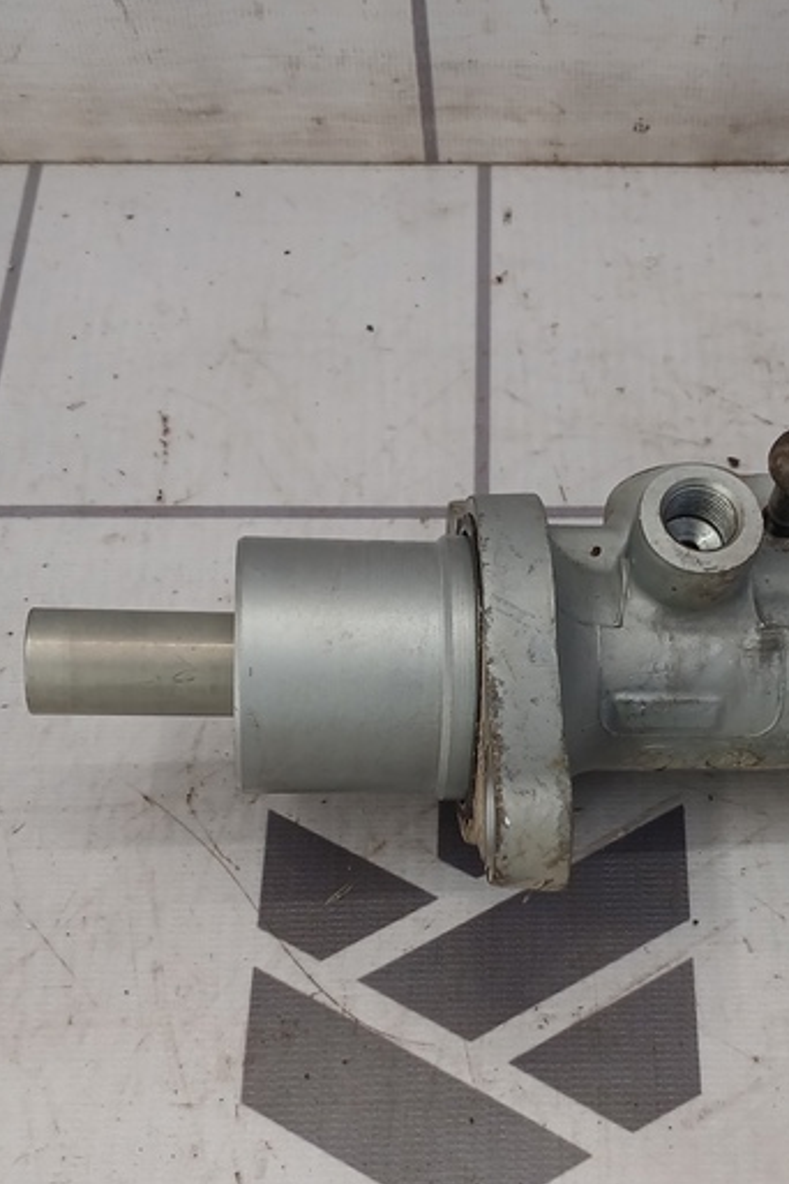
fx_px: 1841
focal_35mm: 56
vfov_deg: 35.5
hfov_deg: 24.0
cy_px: 732
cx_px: 563
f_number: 1.8
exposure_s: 1/50
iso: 64
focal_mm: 4
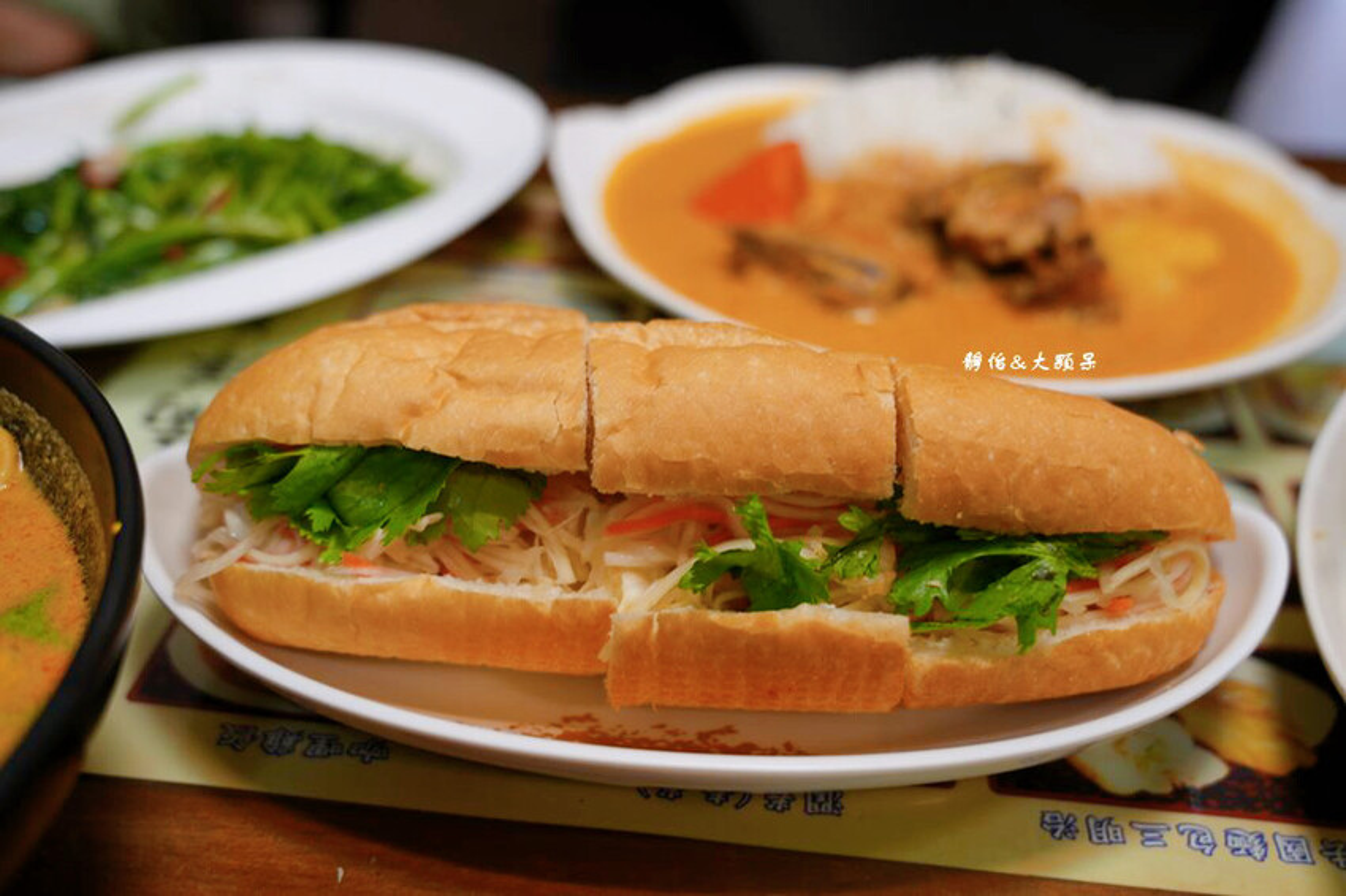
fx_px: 1420
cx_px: 673
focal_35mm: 38
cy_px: 448
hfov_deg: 50.7
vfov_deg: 35.0
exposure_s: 1/40
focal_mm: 38
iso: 500
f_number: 4
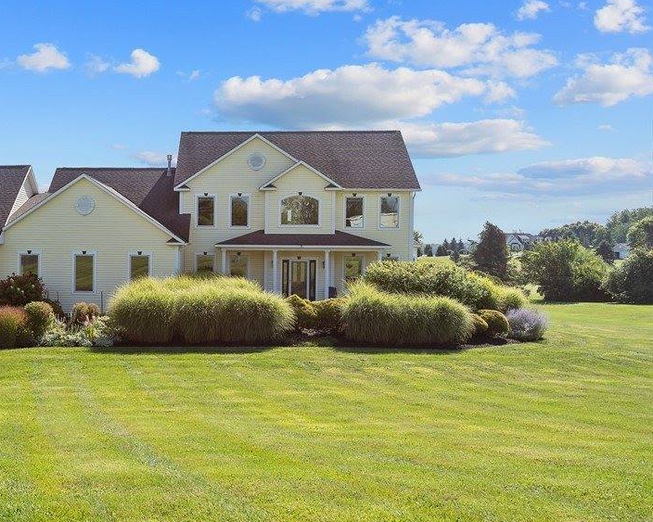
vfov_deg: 35.7
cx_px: 150
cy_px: 262
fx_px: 812
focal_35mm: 42
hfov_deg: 42.3
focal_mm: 29
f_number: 9
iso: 200
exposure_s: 1/400
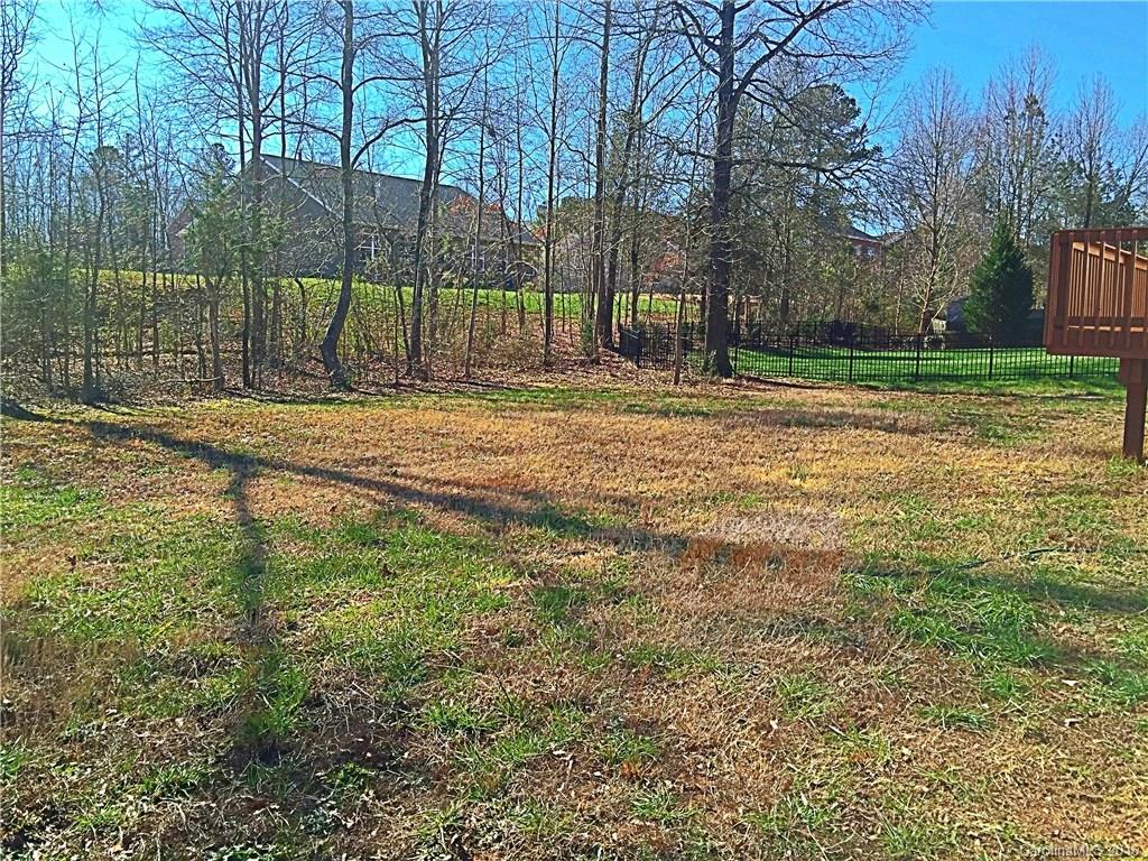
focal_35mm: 29
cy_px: 430
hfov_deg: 61.7
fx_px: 962
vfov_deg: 48.2
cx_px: 574
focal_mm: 4.15
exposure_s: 1/1068
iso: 32
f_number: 2.2
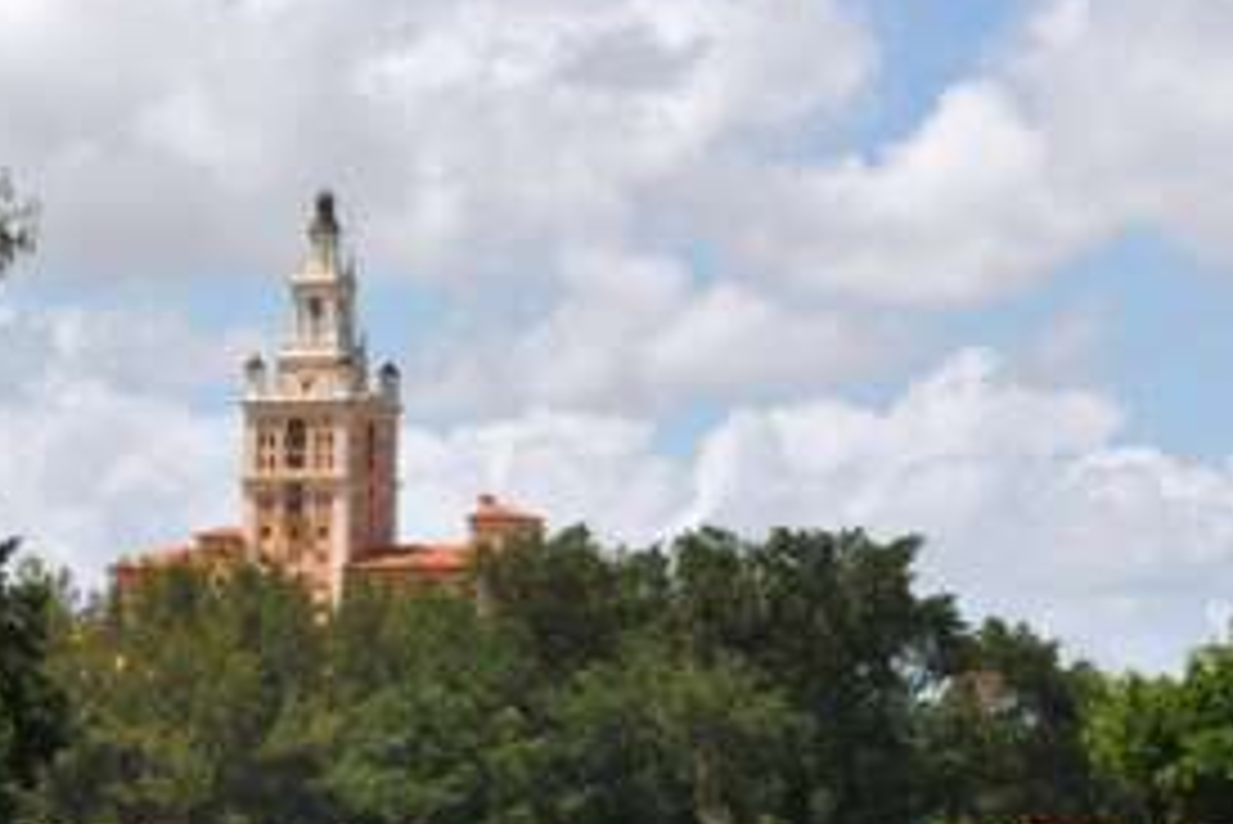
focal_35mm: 175
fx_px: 5997
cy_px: 435
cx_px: 117
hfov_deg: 11.7
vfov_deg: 7.9
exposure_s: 1/200
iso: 100
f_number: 11
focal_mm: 40
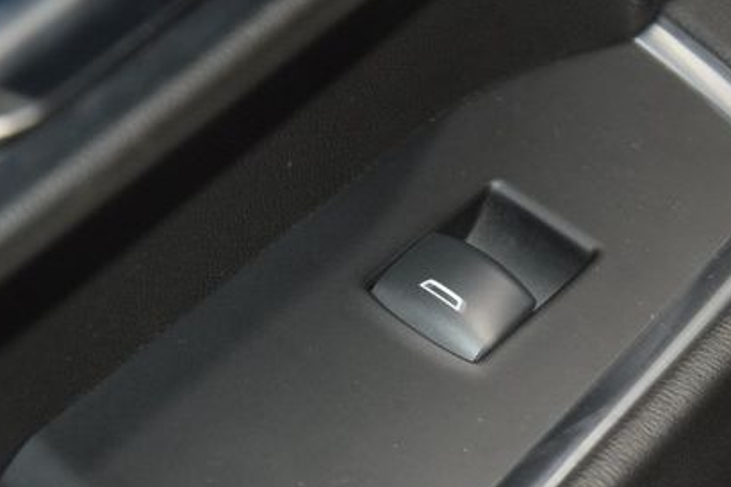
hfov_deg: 12.5
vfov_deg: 8.4
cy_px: 290
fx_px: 3329
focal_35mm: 164
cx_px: 435
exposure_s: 1/60
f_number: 4.5
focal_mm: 70
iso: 2000
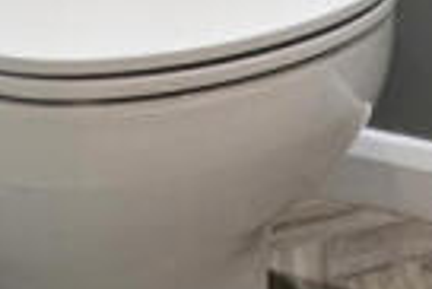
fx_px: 925
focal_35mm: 77
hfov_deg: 20.8
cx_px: 707
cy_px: -376
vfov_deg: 13.6
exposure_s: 1/100
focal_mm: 16
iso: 6400
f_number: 8
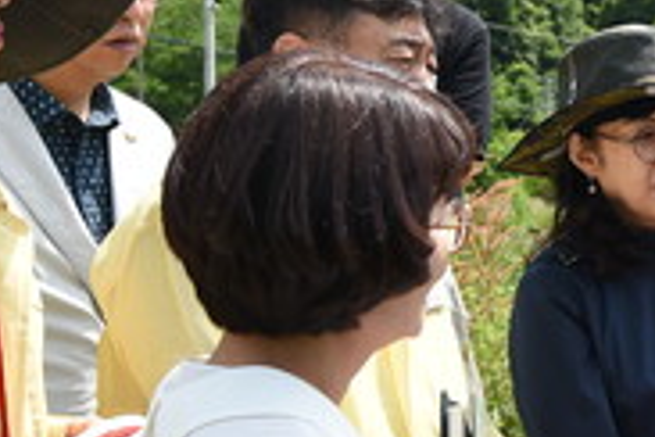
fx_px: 2383
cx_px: 1049
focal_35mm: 131
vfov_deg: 10.4
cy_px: 367
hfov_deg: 14.4
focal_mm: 40
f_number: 8
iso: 200
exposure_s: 1/250
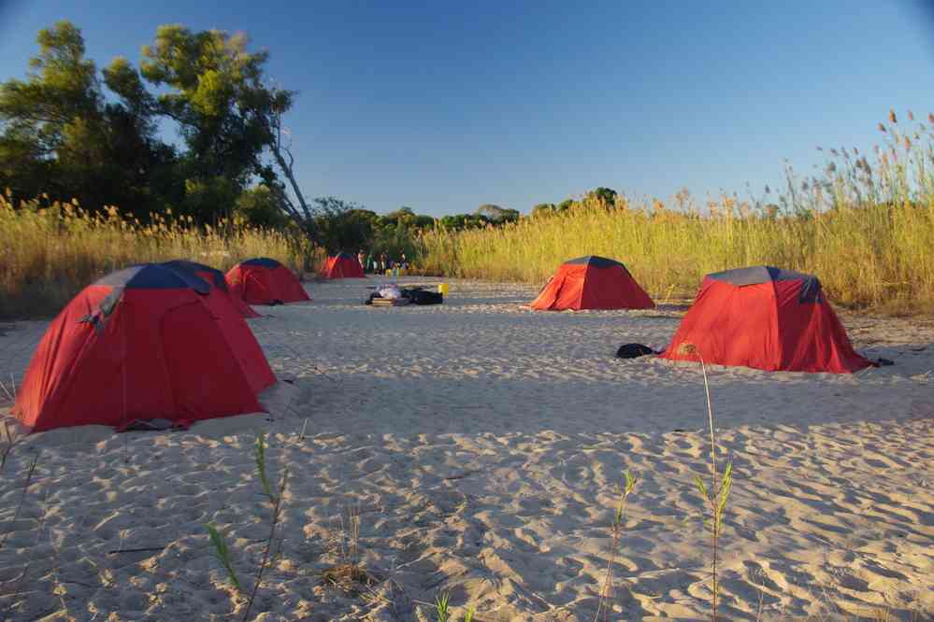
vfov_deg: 38.2
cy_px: 311
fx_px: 899
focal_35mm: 35
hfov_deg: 54.9
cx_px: 467
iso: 200
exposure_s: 1/50
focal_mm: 23.1
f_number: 7.1
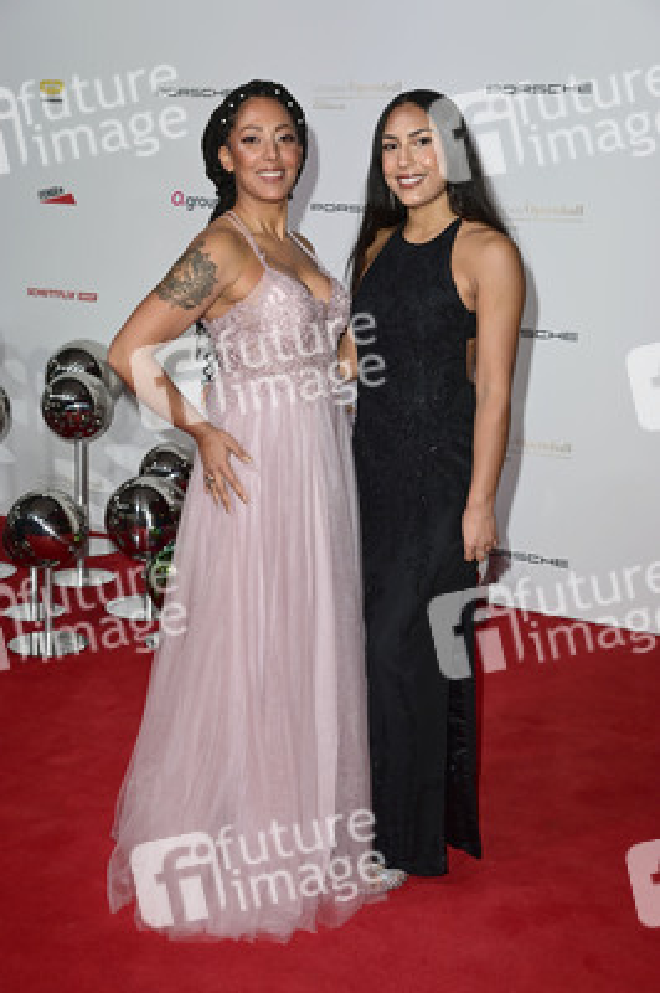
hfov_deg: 25.9
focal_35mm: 52
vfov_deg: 38.2
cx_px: 330
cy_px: 496
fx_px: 1432
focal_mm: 52
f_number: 5
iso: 800
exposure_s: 1/250
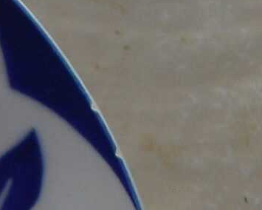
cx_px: -506
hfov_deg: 7.5
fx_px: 1768
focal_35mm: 228
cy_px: 393
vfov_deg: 6.6
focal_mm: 6.3
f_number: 3.1
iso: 100
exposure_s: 1/100
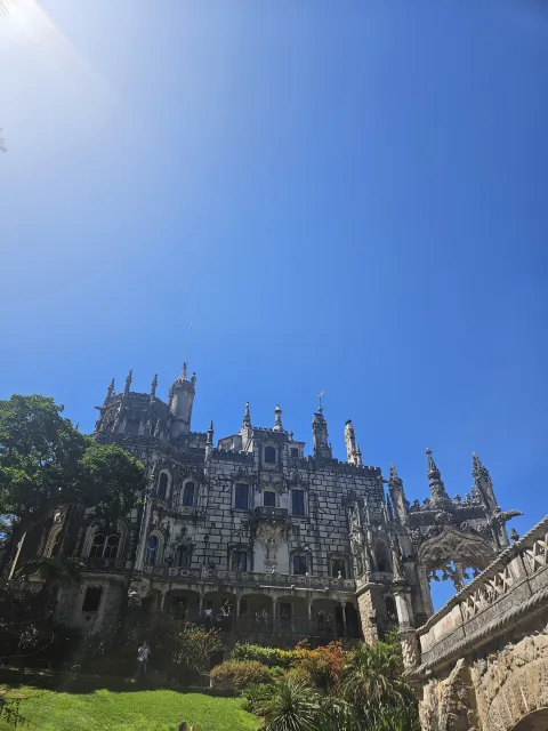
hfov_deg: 58.9
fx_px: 485
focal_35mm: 23
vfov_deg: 73.9
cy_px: 366
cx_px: 274
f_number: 1.8
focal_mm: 5.4
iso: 25
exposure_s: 1/1742
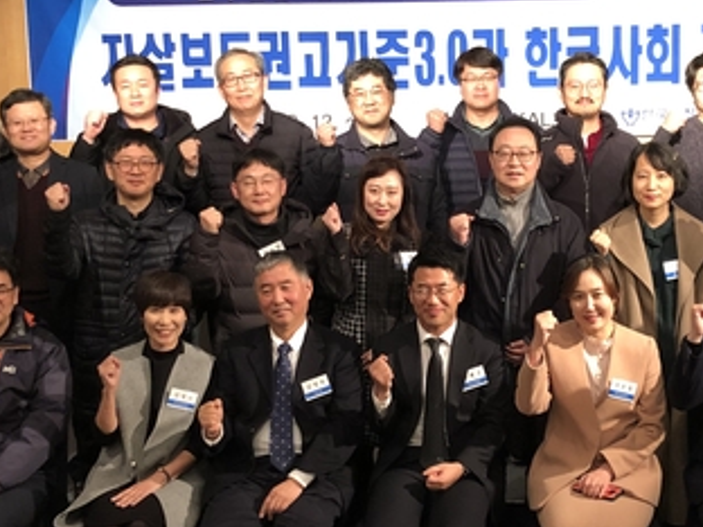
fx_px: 1239
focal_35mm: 61
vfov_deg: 24.0
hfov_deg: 31.4
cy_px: 284
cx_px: 471
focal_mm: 4
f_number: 1.8
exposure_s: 1/13
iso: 100
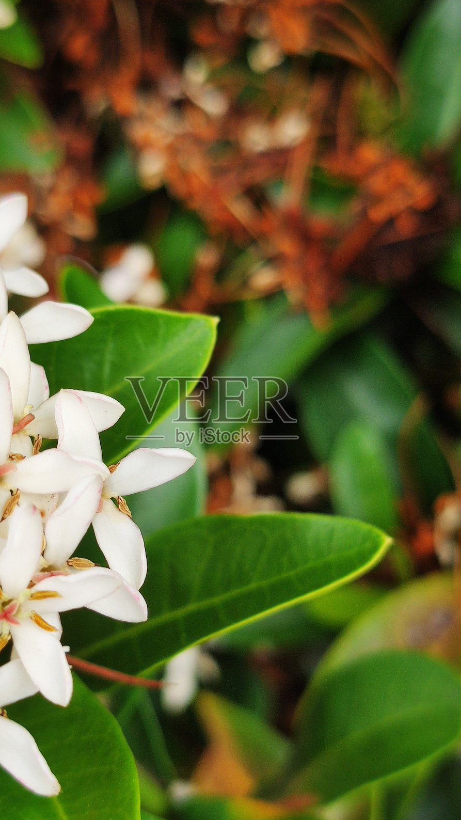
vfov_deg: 37.2
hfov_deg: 21.4
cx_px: 212
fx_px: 1217
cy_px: 412
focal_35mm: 56
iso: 112
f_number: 1.75
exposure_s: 1/274
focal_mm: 4.75
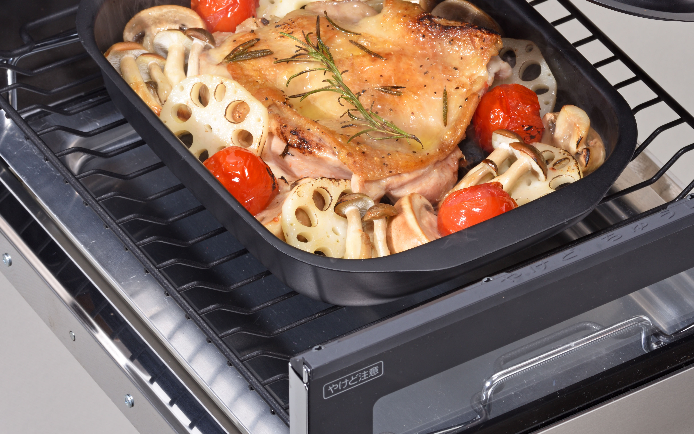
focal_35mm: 276
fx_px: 5220
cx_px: 391
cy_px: 44
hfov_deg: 7.6
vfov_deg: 4.8
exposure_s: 1/100
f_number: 18
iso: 64
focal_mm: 160
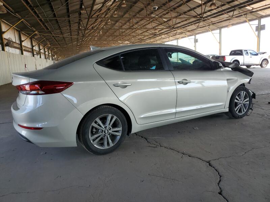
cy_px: 101
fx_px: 203
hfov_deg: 67.3
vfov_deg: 53.1
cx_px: 135
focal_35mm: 26
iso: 50
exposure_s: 1/270
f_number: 1.5
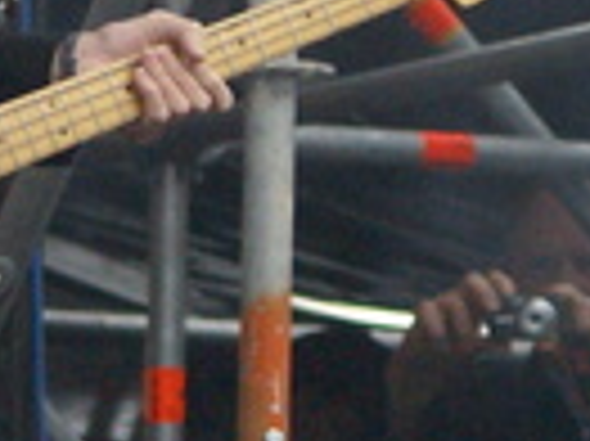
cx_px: -113
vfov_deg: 1.5
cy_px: -117
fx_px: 17335
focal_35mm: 1018
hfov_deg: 1.9
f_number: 4
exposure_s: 1/320
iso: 400
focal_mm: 90
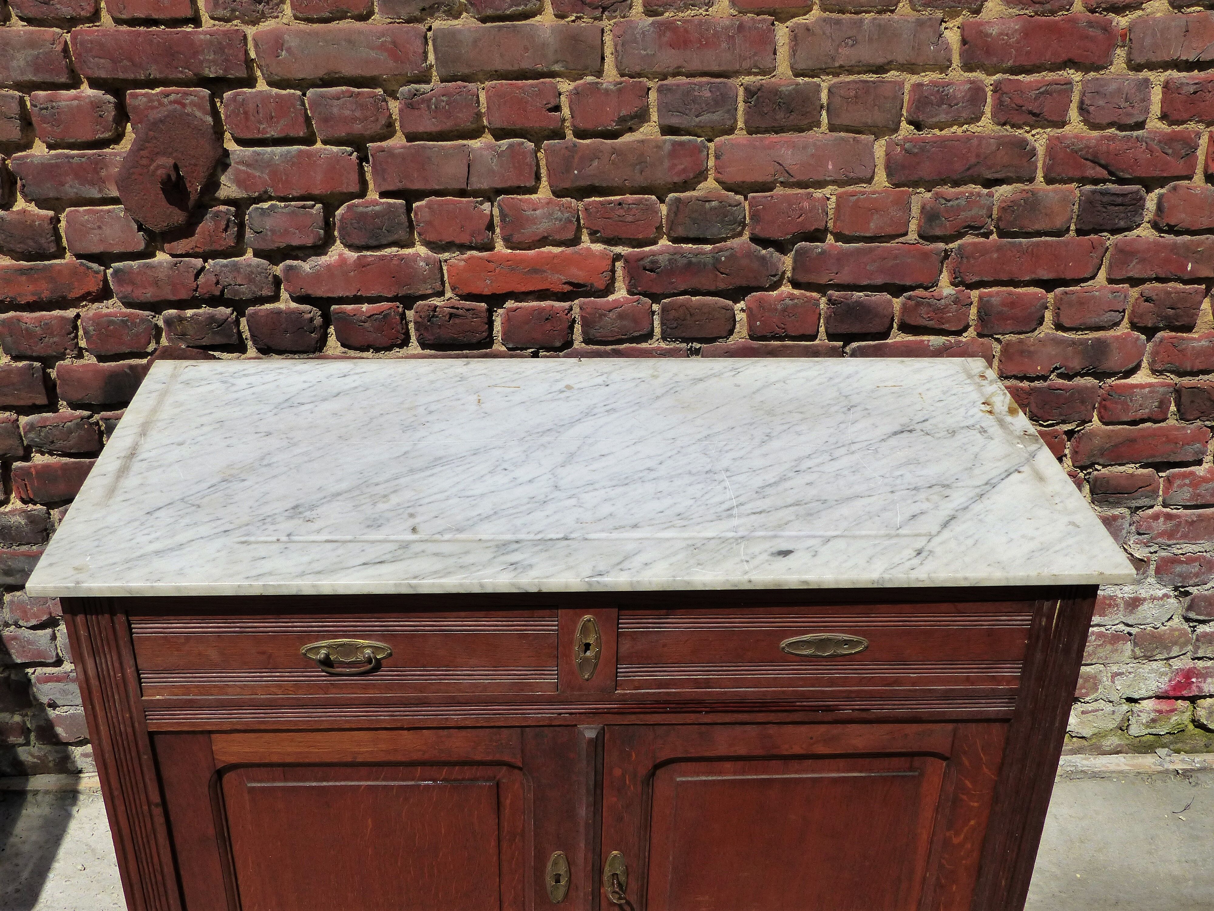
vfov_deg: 37.7
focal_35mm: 38
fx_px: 1333
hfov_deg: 49.0
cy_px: 456
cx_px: 607
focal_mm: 6.6
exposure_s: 1/1600
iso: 160
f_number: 4.5
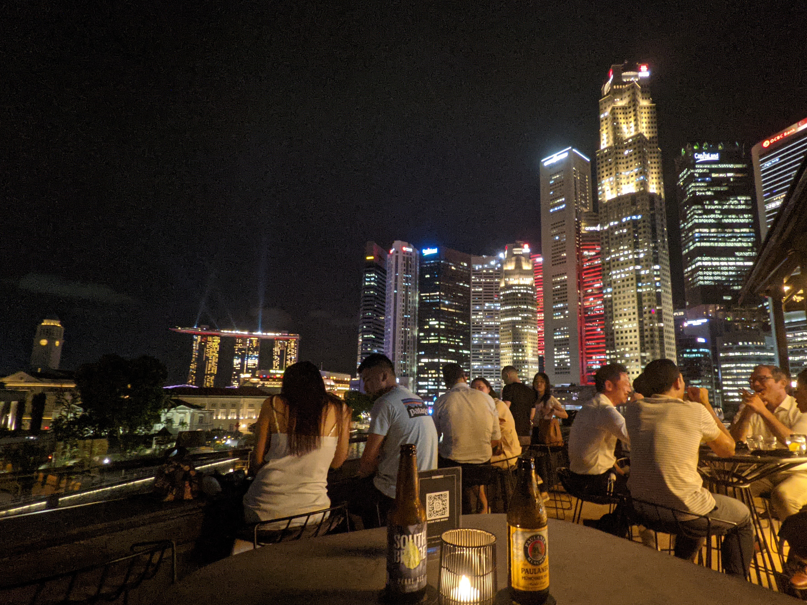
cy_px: 323
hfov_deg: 87.5
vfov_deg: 71.5
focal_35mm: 18
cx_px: 444
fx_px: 420
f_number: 2.2
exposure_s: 1/23.8
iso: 1597
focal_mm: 2.22
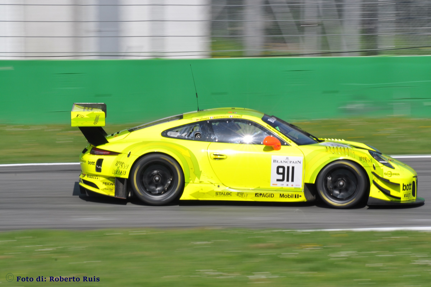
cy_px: 144
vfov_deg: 3.8
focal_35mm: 360
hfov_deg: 5.7
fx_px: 4305
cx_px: 216
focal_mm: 240
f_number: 20
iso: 200
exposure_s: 1/100
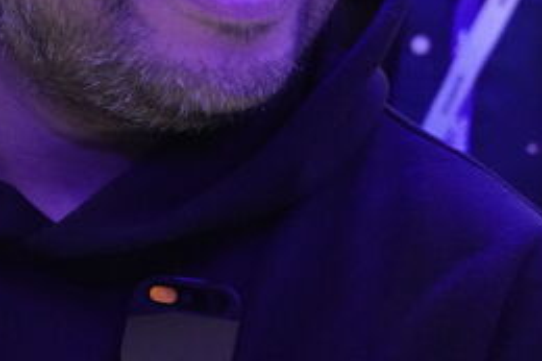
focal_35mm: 177
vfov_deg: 7.7
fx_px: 2663
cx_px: 40
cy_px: 254
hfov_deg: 11.5
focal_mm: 50
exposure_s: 1/160
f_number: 5.6
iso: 6400
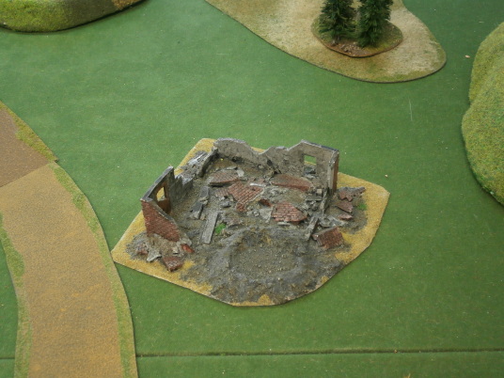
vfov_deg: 30.9
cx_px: 252
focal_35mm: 47
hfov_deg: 40.4
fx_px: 684
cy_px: 189
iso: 200
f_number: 3.4
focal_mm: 8.3
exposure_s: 1/20
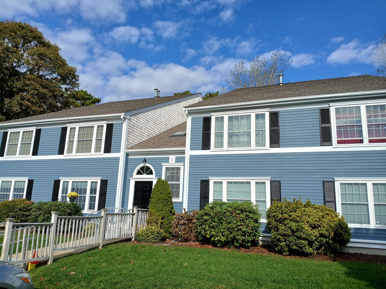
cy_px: 144
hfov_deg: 67.3
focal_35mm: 26
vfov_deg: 53.1
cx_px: 193
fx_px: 290
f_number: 1.8
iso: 20
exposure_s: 1/984
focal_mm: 3.98
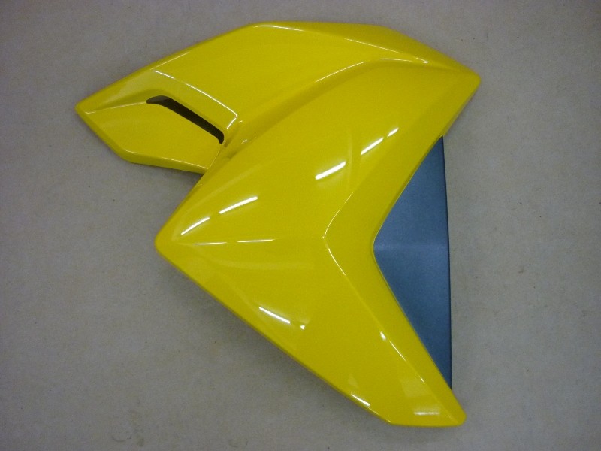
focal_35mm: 33
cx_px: 300
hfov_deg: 55.4
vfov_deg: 42.9
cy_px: 226
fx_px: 573
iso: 400
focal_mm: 5.5
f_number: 2.8
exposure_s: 1/30
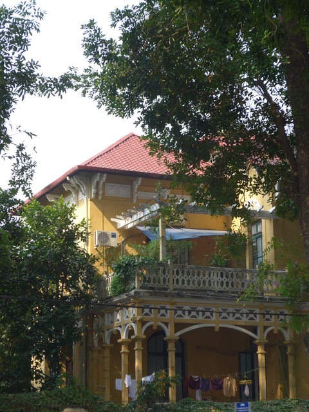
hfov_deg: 15.2
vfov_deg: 20.2
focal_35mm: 97
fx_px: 1154
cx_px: 154
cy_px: 206
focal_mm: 19.2
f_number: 4.7
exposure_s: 1/160
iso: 80
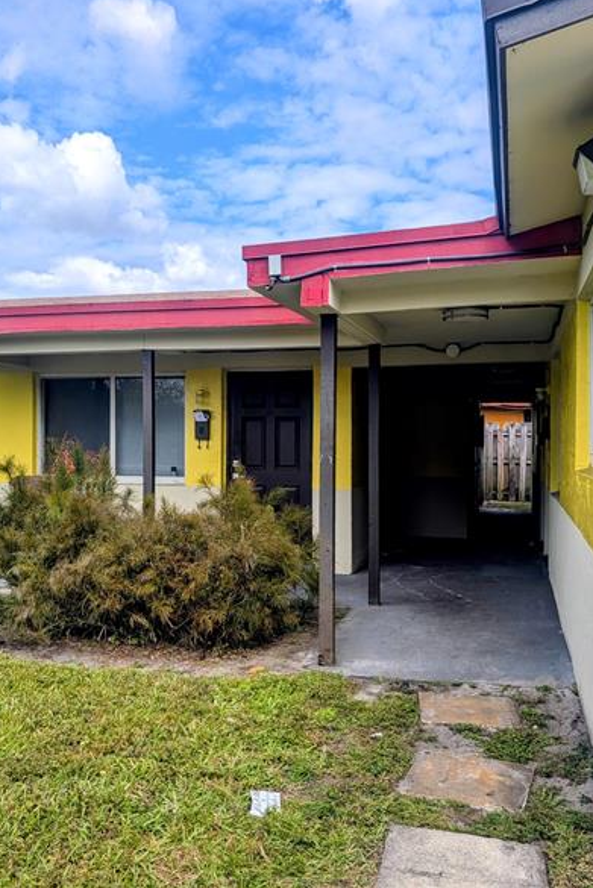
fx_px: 840
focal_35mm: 34
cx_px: 254
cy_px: 436
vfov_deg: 55.8
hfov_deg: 38.8
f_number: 1.68
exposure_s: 1/1212
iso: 22
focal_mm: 6.9
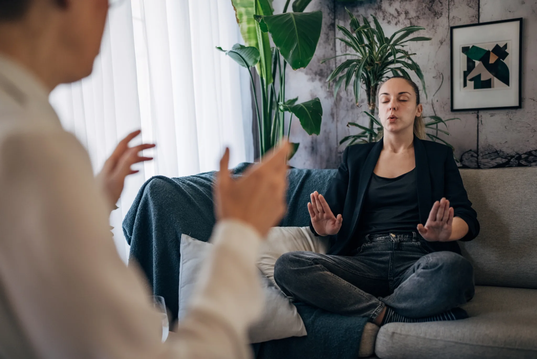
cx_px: 268
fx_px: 522
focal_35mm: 35
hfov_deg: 54.4
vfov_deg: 37.9
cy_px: 180
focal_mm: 35
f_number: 1.8
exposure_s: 1/200
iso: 400
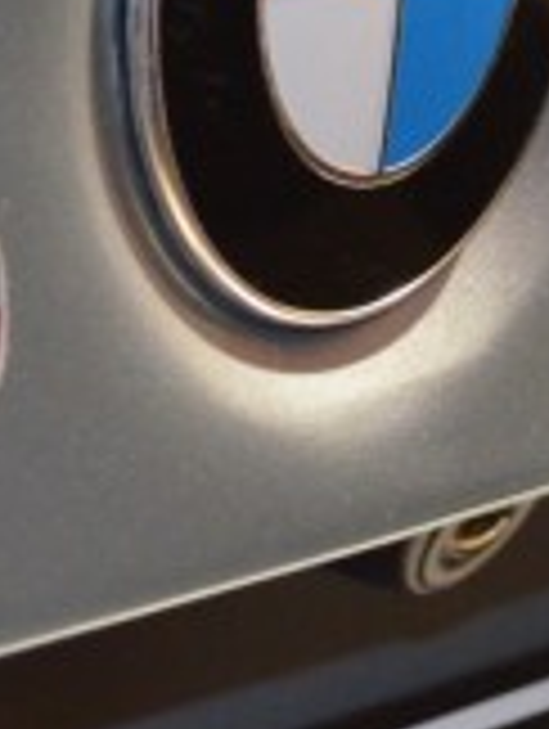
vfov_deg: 7.4
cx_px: 382
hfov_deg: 5.6
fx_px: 5610
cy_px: -232
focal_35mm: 266
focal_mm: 40
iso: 2800
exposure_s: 1/60
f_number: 5.3
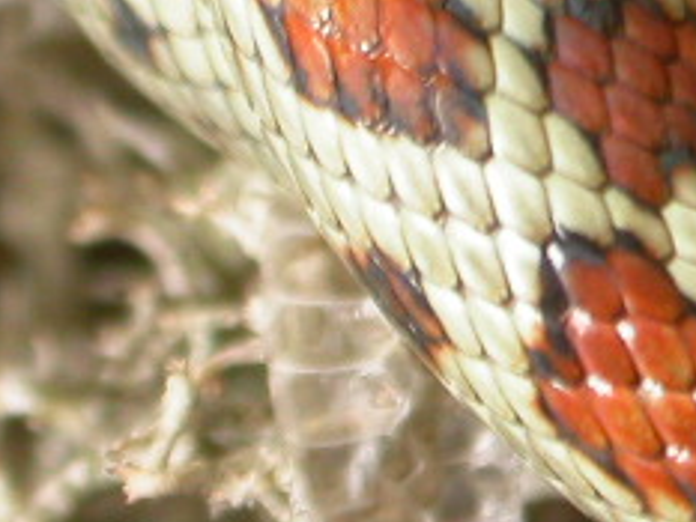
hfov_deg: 3.3
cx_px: 1180
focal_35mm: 597
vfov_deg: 2.5
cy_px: -289
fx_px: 12010
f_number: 4.7
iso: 100
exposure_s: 1/6.4
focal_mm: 28.2
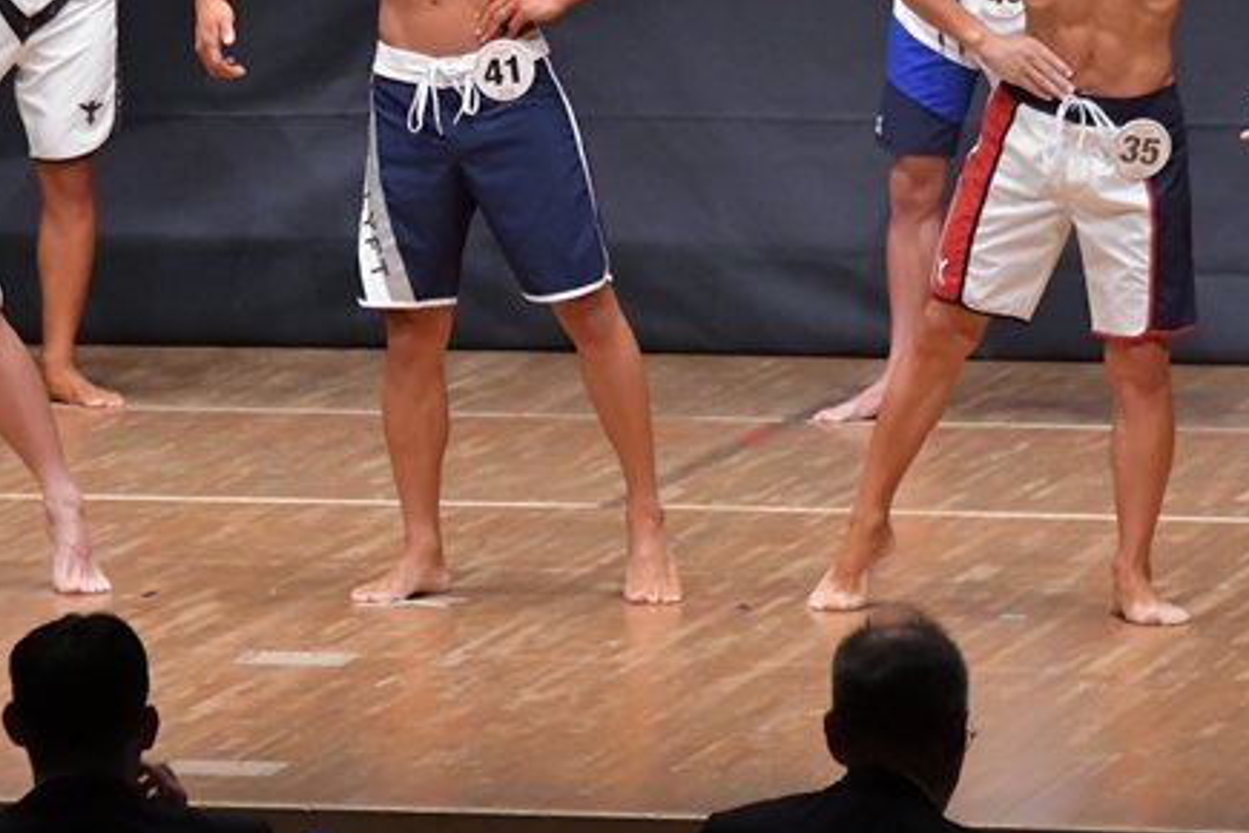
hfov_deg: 5.1
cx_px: 446
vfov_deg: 3.4
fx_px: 13911
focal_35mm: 401
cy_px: 138
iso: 6400
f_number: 5.6
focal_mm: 150
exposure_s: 1/400
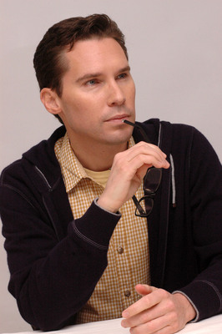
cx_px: 111
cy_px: 167
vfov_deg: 17.1
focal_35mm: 120
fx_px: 1112
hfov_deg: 11.4
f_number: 9
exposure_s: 1/800
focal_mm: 80
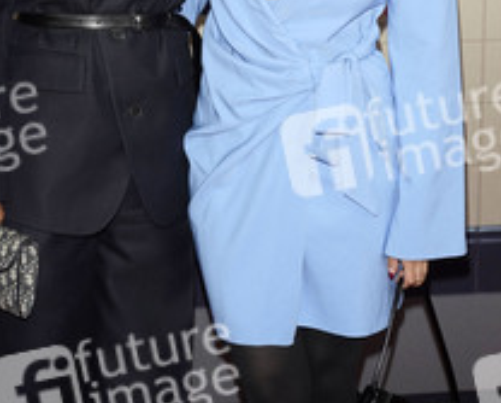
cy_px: 19
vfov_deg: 16.8
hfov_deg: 21.2
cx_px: 185
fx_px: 1336
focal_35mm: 90
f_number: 5.6
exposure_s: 1/160
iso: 320
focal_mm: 50
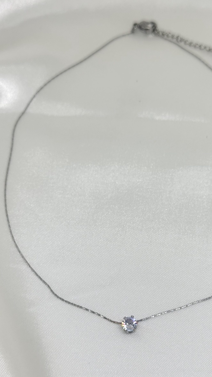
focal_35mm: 57
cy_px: 195
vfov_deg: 36.6
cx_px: 133
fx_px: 570
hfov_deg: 21.0
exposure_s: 1/642
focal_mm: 6.86
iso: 64
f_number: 1.78
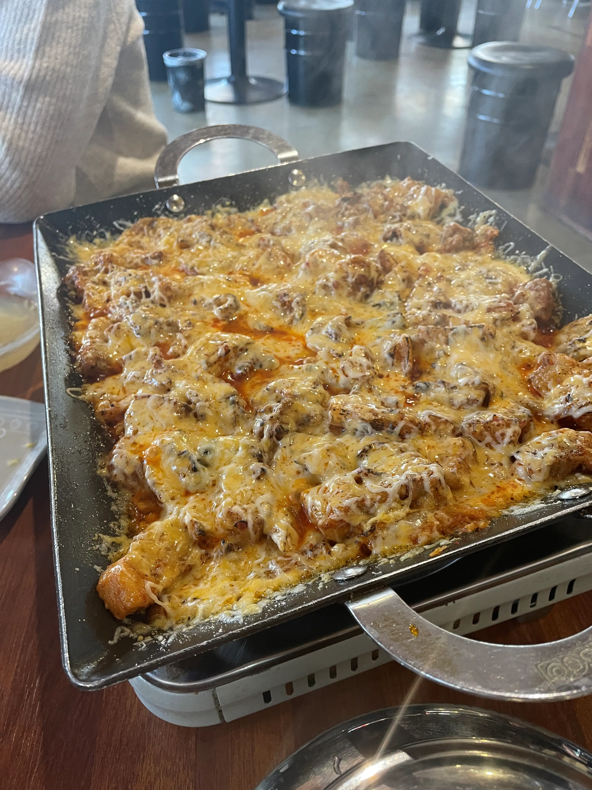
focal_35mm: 26
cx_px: 296
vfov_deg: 67.3
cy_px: 395
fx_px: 593
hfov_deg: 53.1
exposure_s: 1/60
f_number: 1.6
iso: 160
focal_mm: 4.2
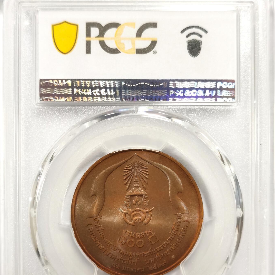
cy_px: 162
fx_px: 575
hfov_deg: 26.9
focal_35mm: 64
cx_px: 138
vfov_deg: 26.8
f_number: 16
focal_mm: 5.56
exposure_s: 1/100
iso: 160
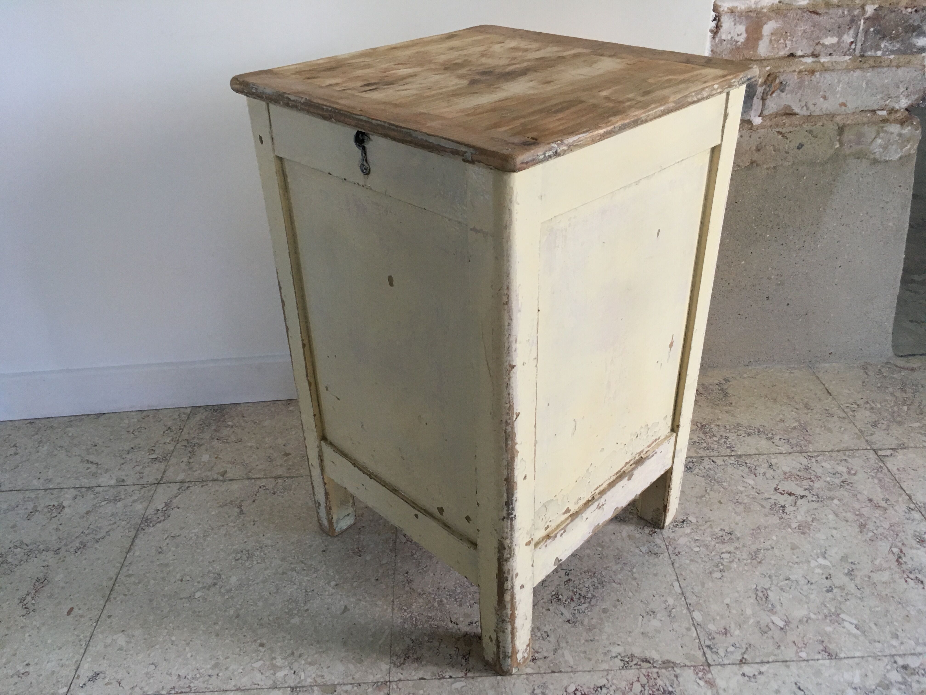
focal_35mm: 29
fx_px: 776
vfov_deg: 48.2
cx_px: 463
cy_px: 348
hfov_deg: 61.7
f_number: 2.2
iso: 125
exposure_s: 1/33
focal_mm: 4.15
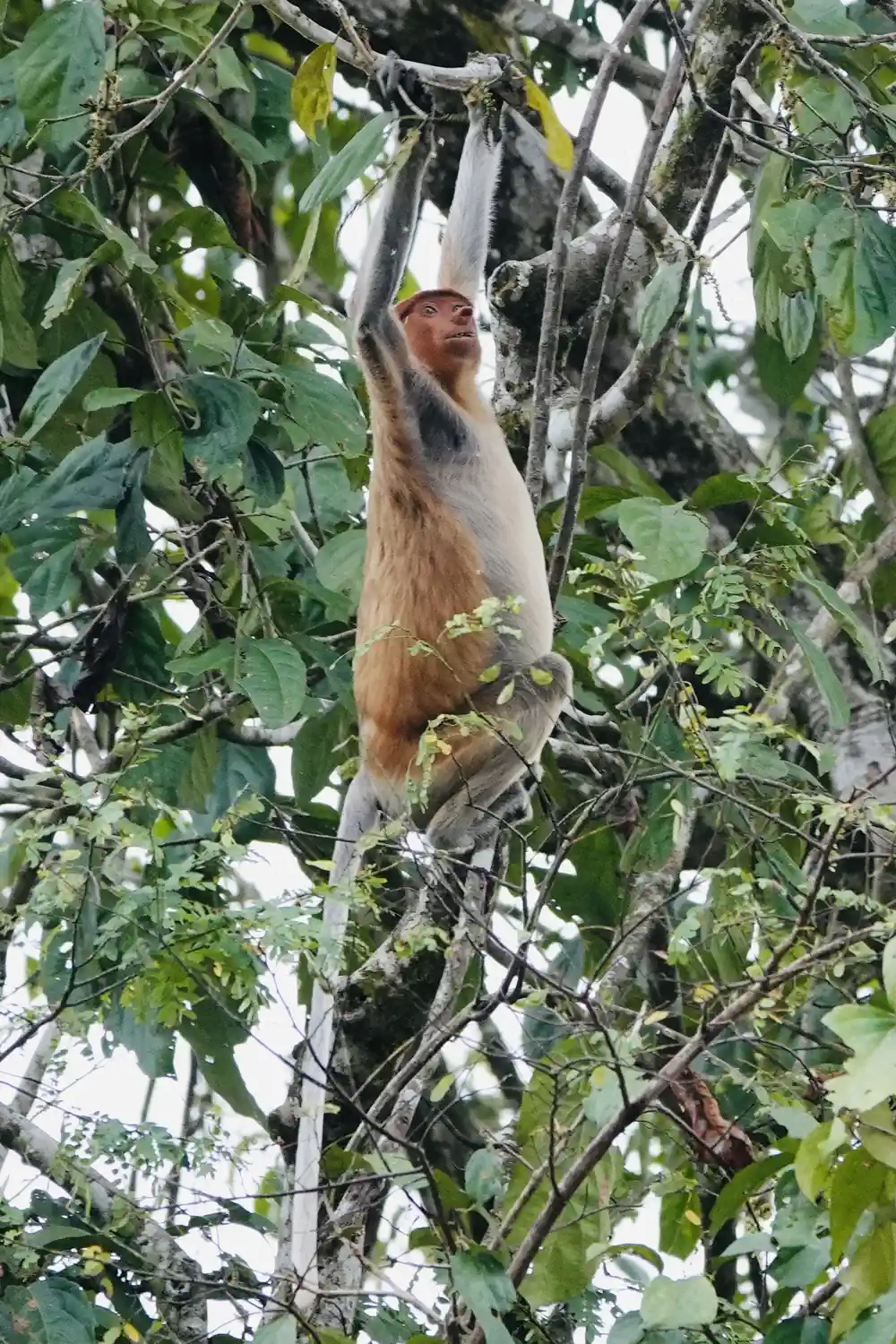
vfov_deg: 3.4
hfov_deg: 2.3
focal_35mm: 600
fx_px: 22398
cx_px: 448
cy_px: 672
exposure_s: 1/250
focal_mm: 220
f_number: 4
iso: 800
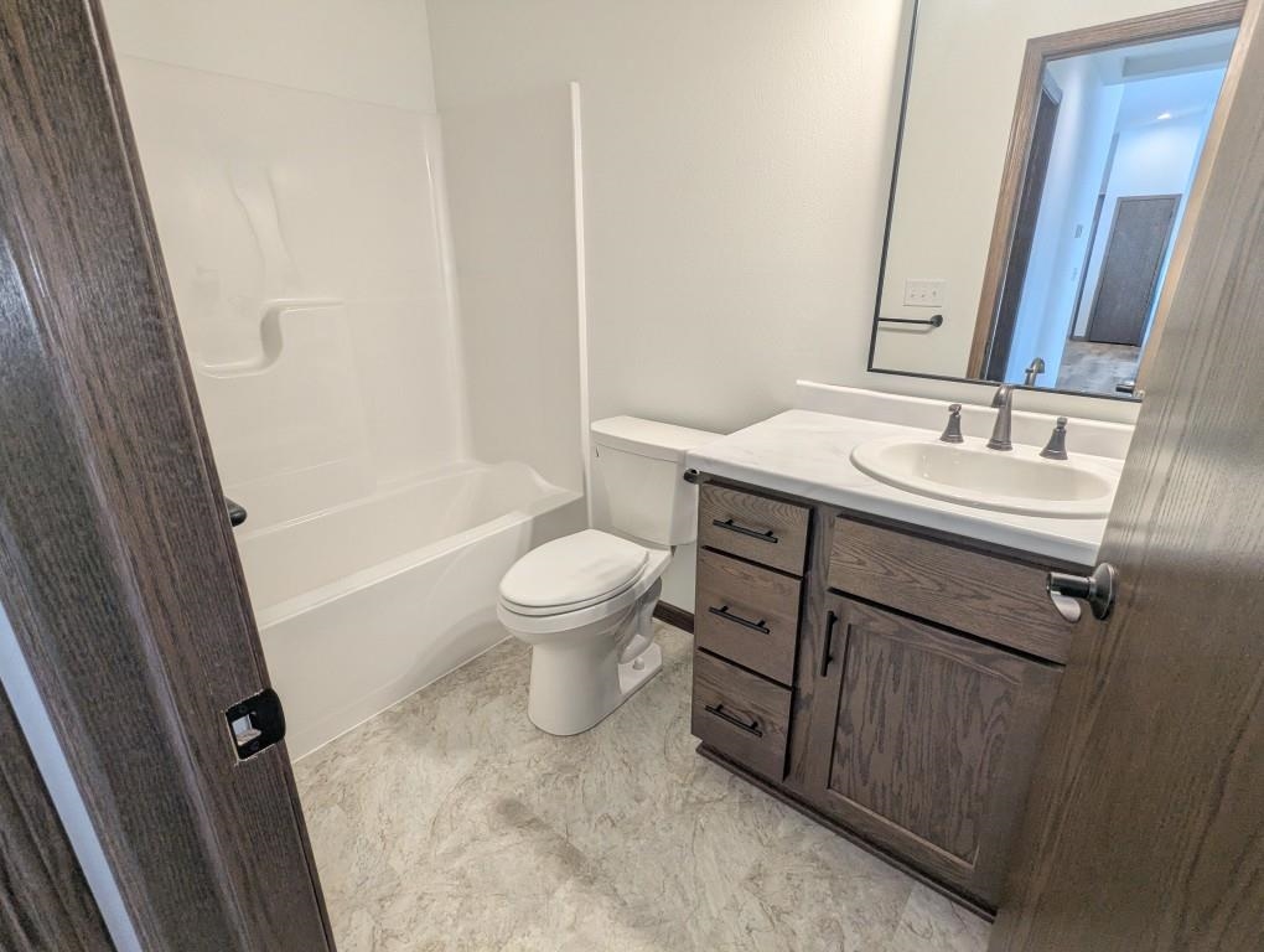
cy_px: 476
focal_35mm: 16
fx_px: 585
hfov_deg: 94.4
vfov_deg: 78.2
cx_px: 632
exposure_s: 1/60
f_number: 2.2
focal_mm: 2.35
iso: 103
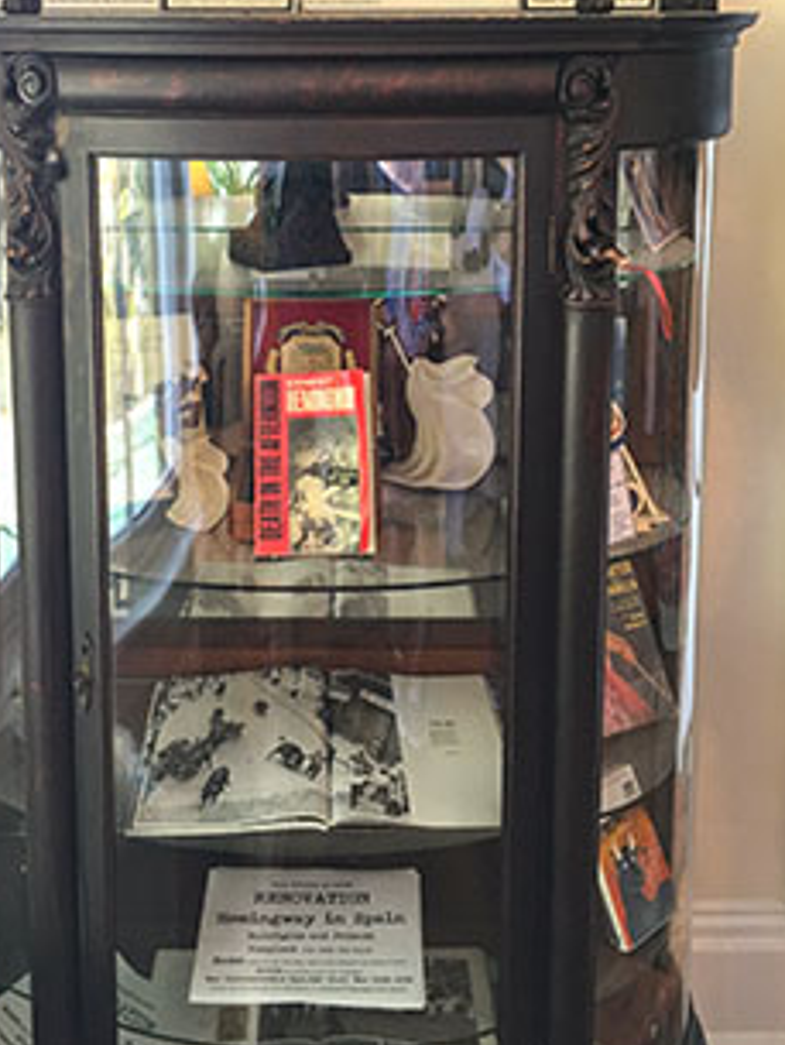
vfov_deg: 51.1
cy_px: 427
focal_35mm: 36
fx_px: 1088
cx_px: 329
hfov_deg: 39.6
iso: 80
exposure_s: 1/30
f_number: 2.2
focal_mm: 4.15
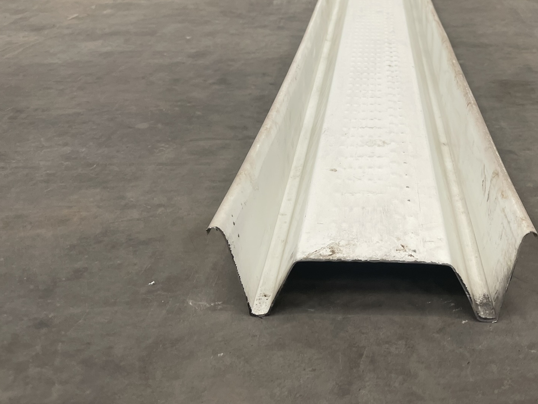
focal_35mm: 36
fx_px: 560
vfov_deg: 38.9
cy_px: 115
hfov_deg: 50.0
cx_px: 378
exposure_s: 1/104
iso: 125
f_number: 1.6
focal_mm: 5.1
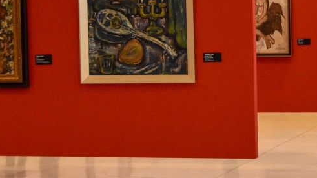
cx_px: 159
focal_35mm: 166
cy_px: 44
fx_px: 1395
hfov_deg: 13.0
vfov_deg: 7.3
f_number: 5.3
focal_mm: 48
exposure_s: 1/500
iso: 3200
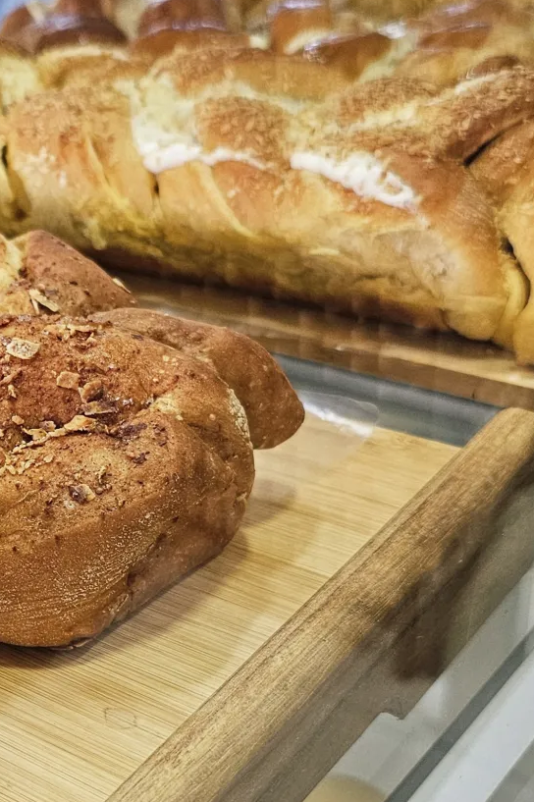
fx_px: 1336
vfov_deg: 33.2
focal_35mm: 60
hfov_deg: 21.7
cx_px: -9
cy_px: 515
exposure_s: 1/172
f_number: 1.7
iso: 500
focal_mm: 6.3
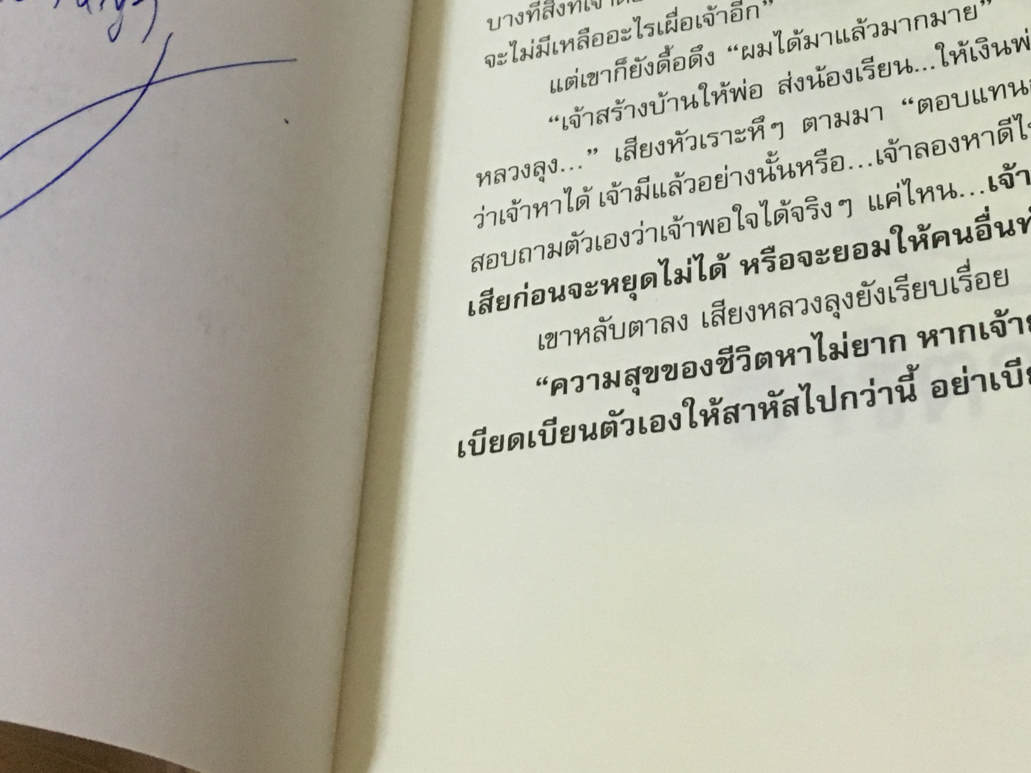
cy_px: 2
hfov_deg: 28.6
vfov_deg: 20.9
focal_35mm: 68
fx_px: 2025
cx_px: 554
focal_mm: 4.15
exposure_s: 1/20
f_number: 2.2
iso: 200
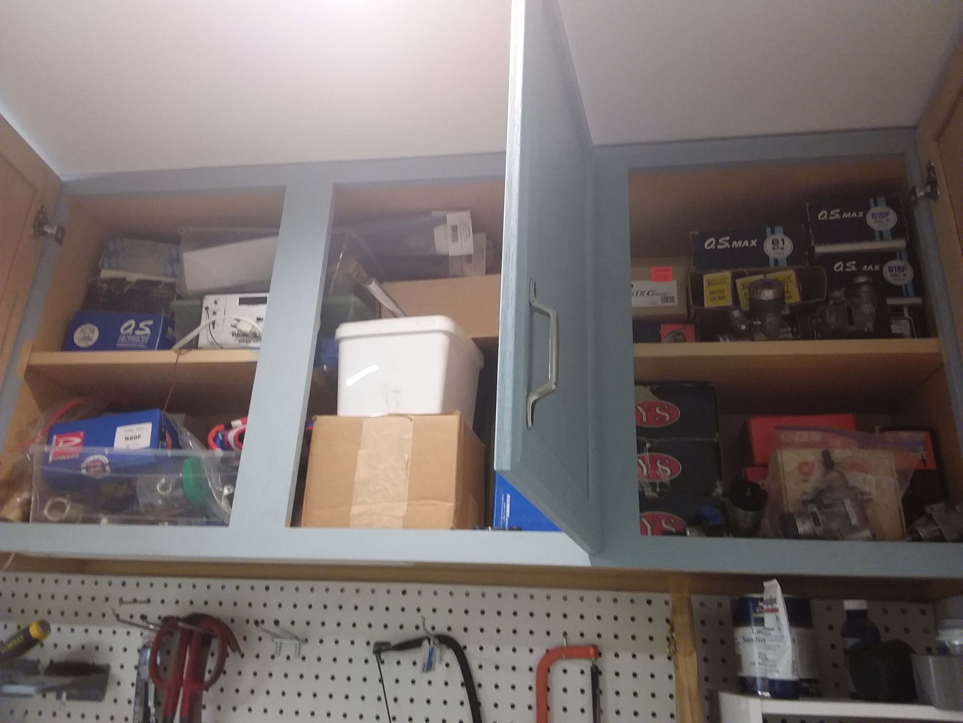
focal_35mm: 27
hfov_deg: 65.3
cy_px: 362
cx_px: 482
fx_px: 751
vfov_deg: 51.4
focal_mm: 2.91
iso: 100
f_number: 1.9
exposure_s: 1/24
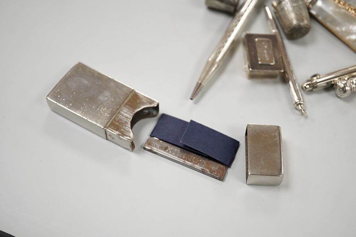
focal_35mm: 46
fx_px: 455
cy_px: 117
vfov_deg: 29.2
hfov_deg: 42.7
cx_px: 181
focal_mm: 30
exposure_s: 1/640
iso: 2500
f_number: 3.5
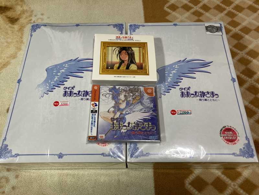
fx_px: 209
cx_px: 130
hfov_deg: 63.4
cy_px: 98
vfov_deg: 49.7
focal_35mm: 28
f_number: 1.8
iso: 125
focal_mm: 3.99
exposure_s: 1/60
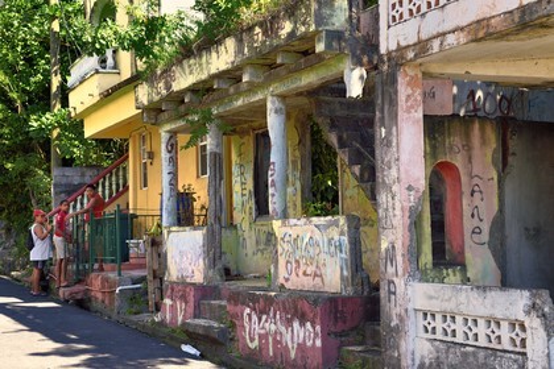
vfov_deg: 23.4
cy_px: 184
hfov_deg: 34.5
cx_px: 277
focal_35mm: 58
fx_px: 892
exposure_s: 1/400
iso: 200
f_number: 5.6
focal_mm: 58
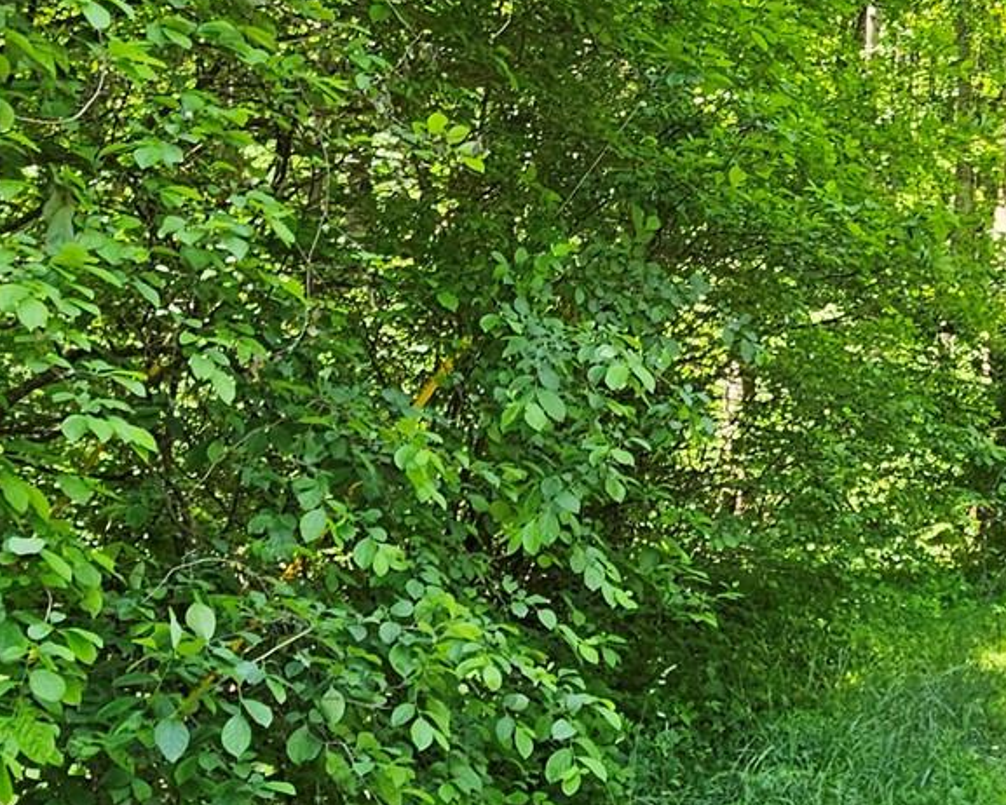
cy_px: 423
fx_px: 1340
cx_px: 879
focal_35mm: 45
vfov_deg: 33.4
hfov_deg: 38.7
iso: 50
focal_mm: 2.2
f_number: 2.2
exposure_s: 1/129
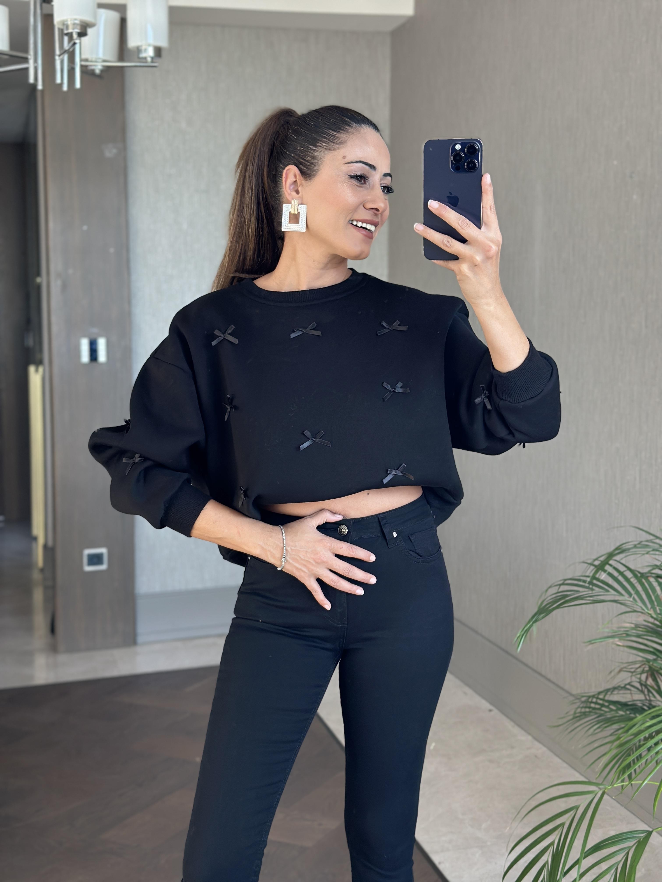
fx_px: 1224
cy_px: 441
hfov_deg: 30.3
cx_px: 331
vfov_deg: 39.7
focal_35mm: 48
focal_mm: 6.86
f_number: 1.78
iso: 125
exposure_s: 1/118
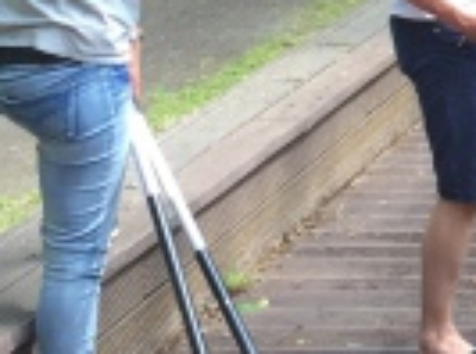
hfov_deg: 10.6
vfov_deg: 8.2
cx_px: 873
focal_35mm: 175
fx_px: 2400
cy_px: -261
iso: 32
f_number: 2.2
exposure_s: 1/100
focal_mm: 4.15
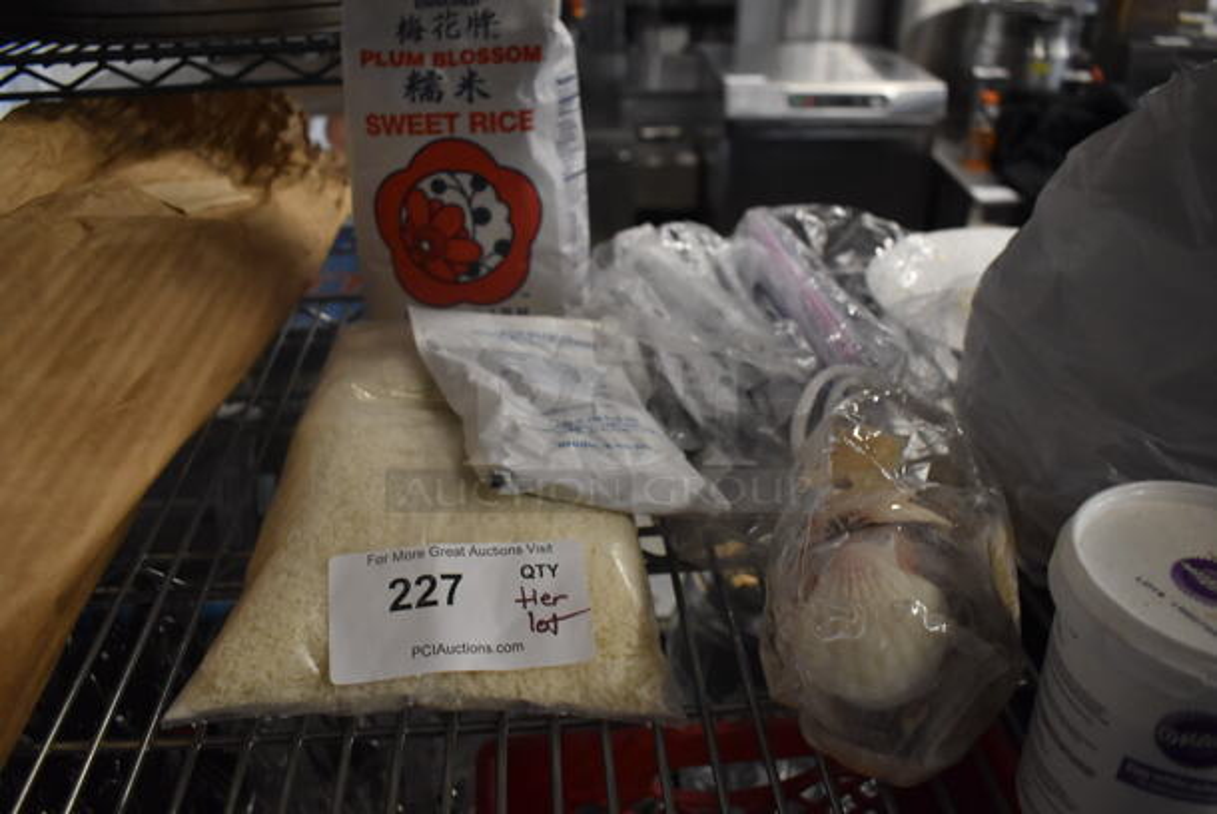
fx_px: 914
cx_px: 608
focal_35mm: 27
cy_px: 407
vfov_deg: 48.0
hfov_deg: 67.3
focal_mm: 18
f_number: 3.5
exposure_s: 1/125
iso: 1800
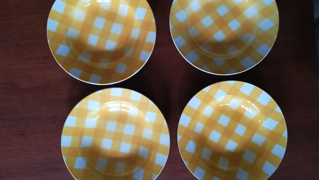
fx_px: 245
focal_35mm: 29
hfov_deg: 66.1
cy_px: 78
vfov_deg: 40.1
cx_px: 162
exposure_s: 1/30
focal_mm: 3.83
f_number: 2.2
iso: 320
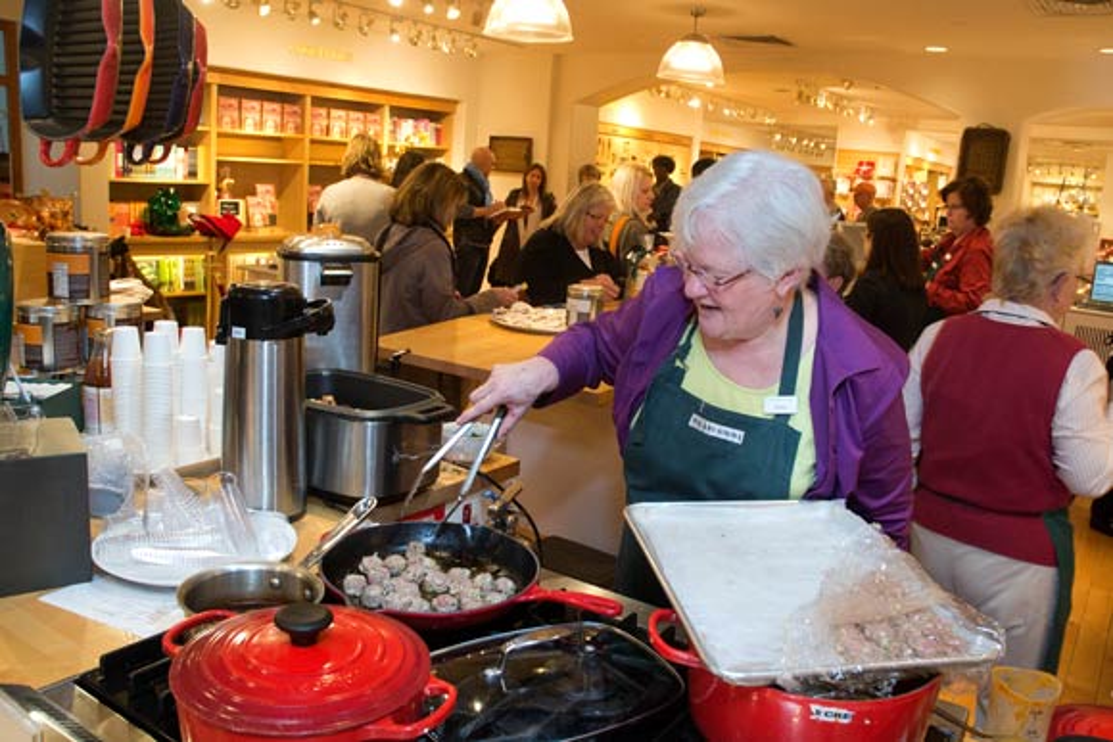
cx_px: 556
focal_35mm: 27
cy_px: 371
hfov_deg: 67.4
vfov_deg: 48.0
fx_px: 835
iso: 1600
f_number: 6.3
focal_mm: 18
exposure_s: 1/60
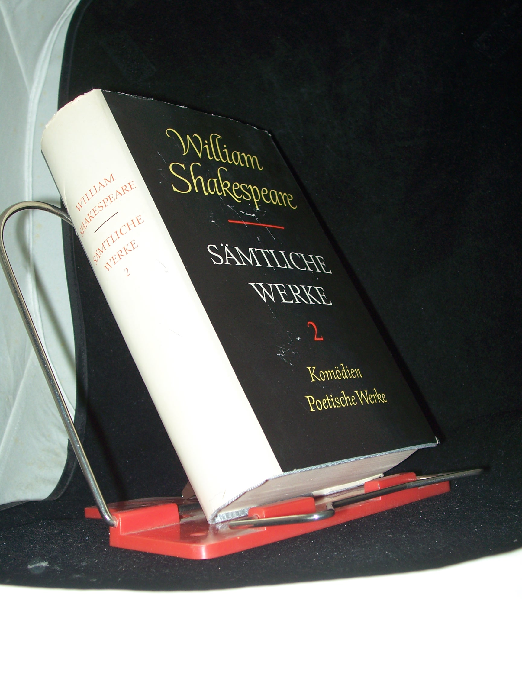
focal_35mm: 42
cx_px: 261
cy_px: 348
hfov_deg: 34.3
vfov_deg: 44.8
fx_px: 844
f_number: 2.8
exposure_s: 1/60
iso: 80
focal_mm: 7
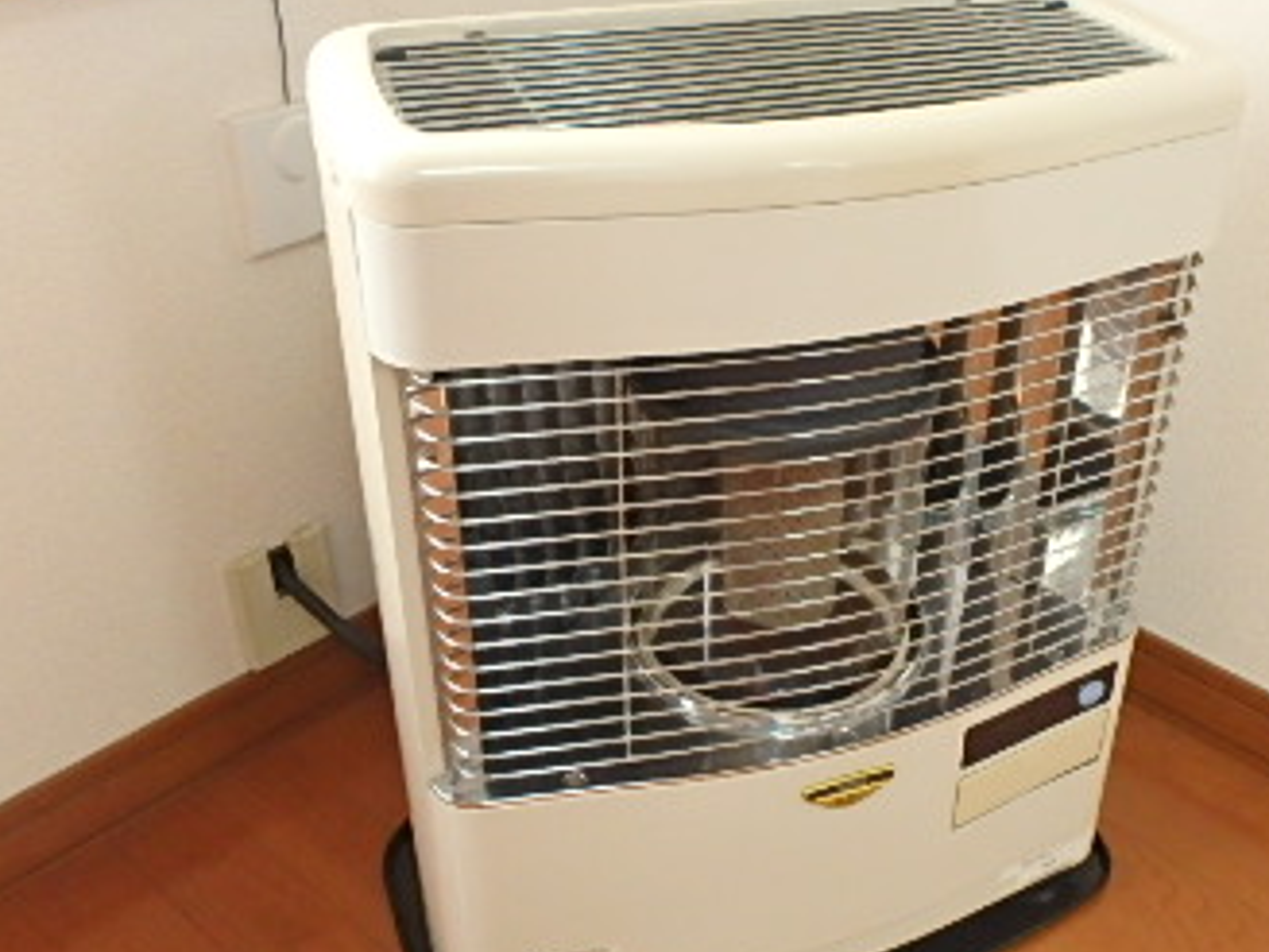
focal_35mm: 41
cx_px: 894
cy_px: 565
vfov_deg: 35.0
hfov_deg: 44.8
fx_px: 1503
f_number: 3.5
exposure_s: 1/30
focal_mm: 3.7
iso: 400
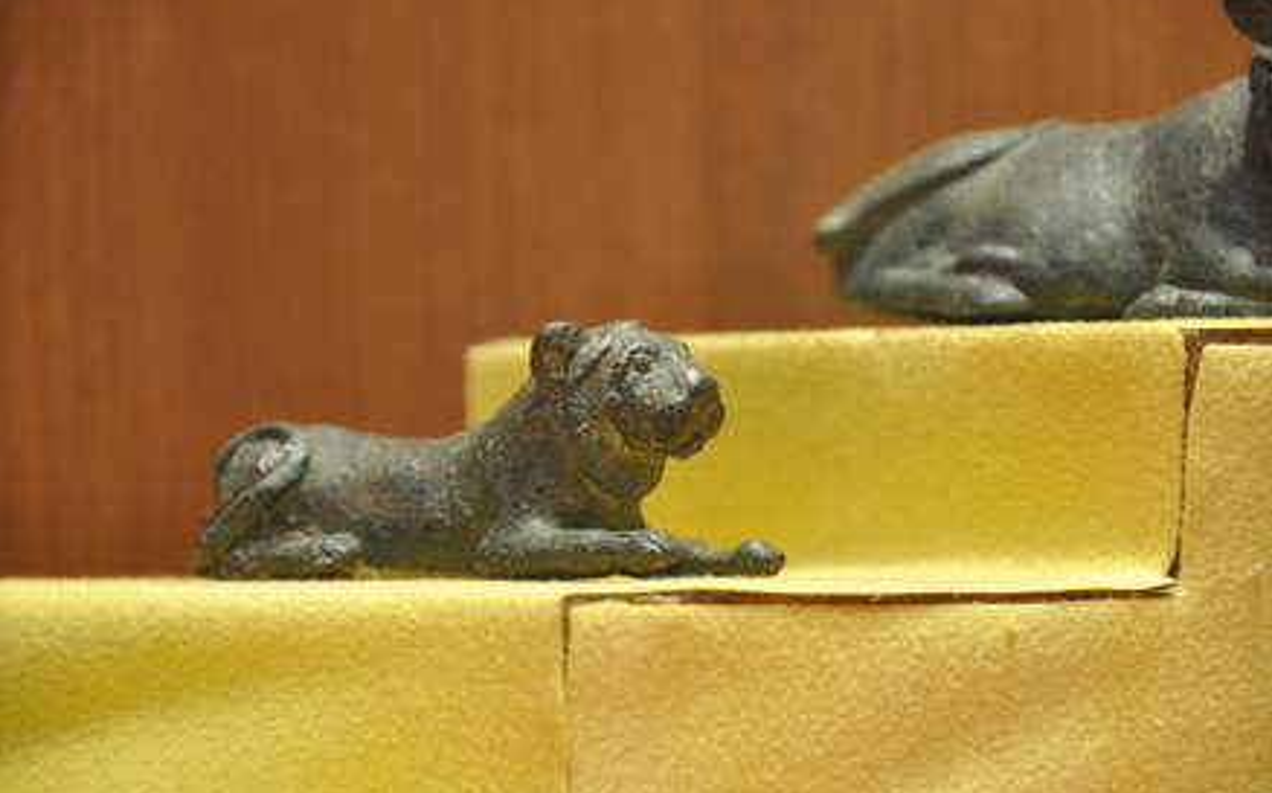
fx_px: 10634
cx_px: 636
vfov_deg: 4.3
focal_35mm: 307
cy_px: 395
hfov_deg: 6.8
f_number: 5.6
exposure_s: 1/13
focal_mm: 200
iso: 500
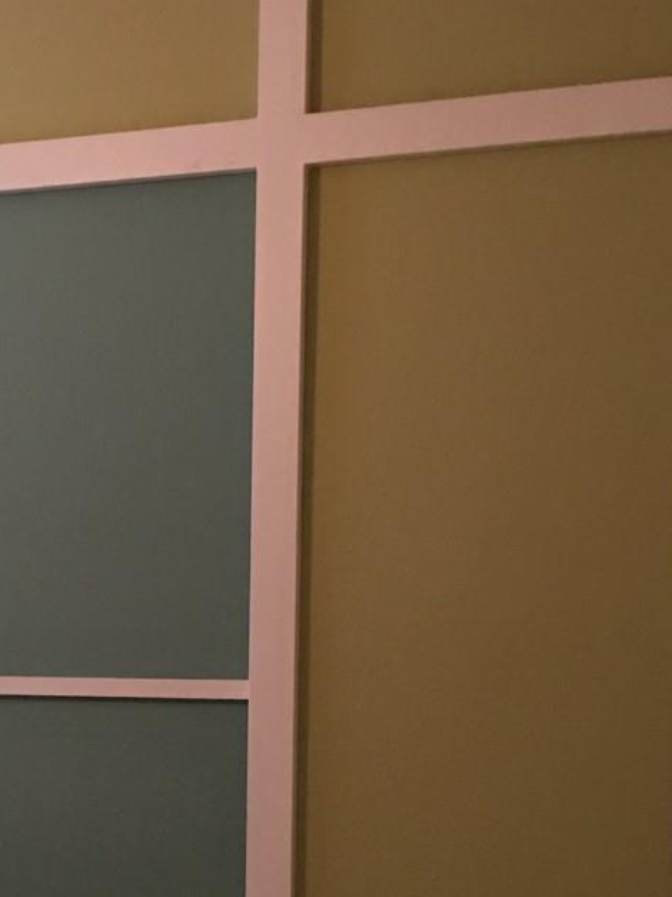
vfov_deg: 25.5
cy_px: 807
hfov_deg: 19.1
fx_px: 1916
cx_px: -71
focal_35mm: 74
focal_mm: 4.15
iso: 100
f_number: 2.2
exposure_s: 1/10
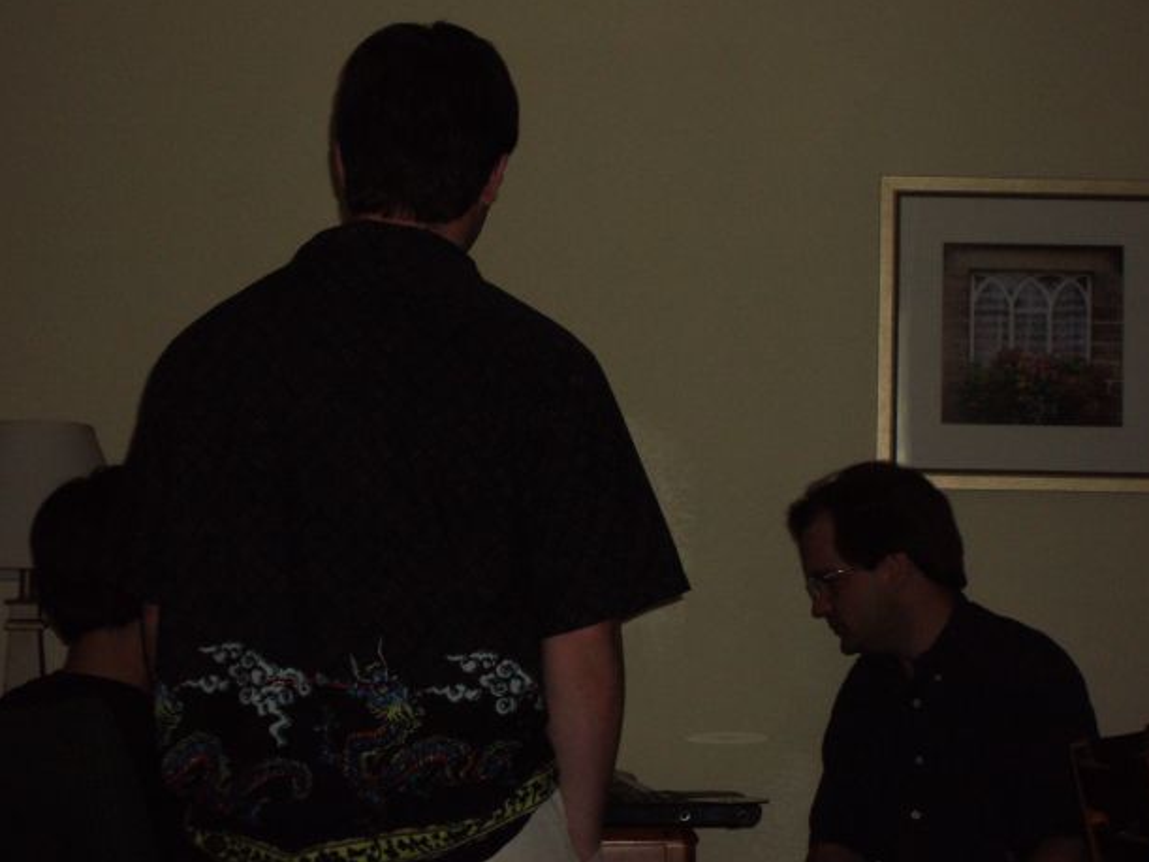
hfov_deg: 17.9
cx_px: 568
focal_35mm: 110
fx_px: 3650
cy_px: 412
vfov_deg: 13.5
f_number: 4.8
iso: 200
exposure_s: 1/60
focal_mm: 17.4
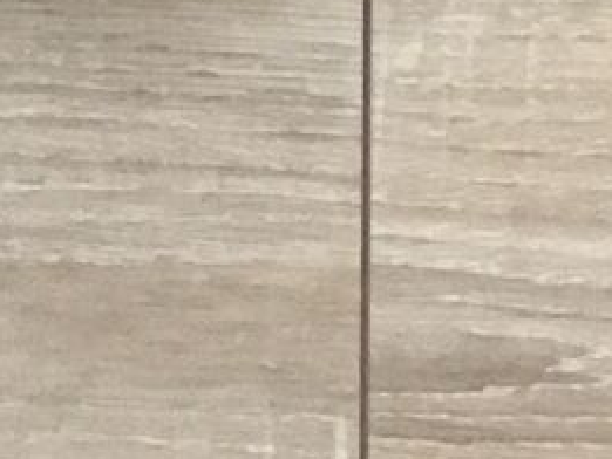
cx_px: 295
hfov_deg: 8.8
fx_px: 3962
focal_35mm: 224
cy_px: -1094
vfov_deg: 6.0
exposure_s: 1/25
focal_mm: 4.15
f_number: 2.2
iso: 200
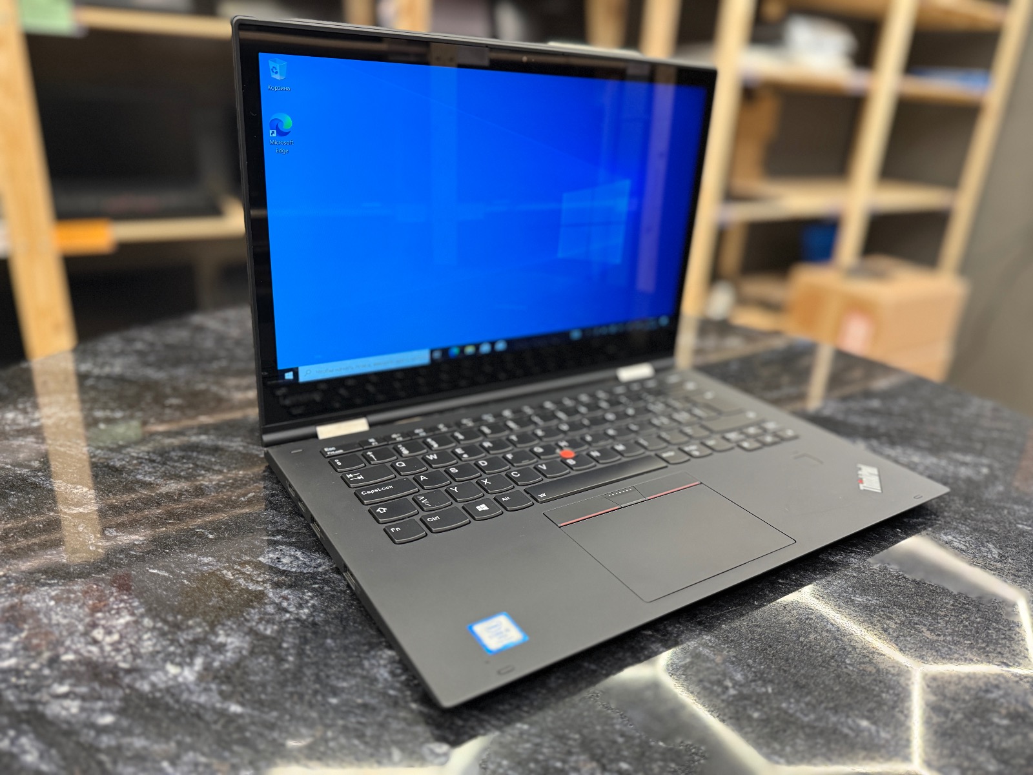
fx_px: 716
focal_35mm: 24
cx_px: 516
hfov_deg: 71.6
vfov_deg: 56.8
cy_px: 388
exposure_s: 1/60
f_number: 1.78
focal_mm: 6.76
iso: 320
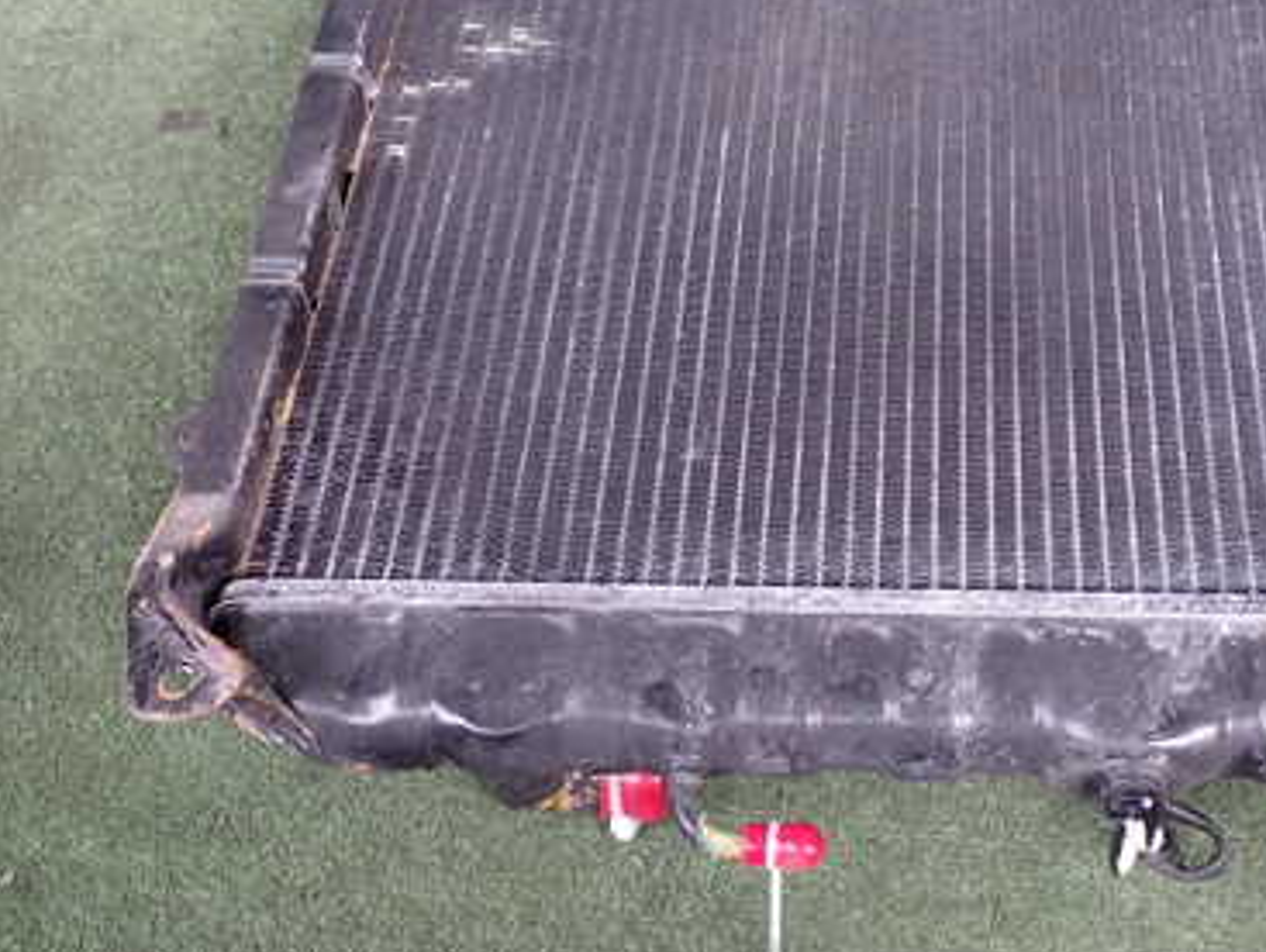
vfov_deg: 29.6
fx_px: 1794
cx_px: 914
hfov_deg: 38.1
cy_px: 373
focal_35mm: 49
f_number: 2.3
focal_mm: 5.4
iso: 200
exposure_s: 1/100
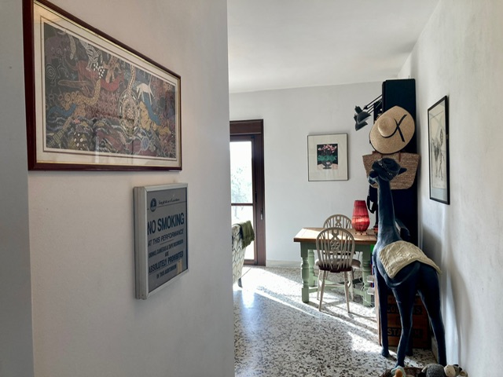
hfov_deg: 63.4
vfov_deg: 49.7
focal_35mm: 28
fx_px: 407
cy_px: 188
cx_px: 252
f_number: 1.8
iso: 32
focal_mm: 3.99
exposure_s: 1/100
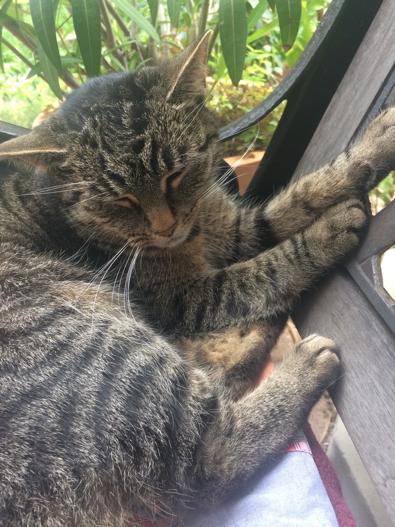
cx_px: 198
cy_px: 264
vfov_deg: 61.7
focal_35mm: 29
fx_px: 441
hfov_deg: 48.2
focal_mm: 4.15
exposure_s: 1/100
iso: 64
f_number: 2.2
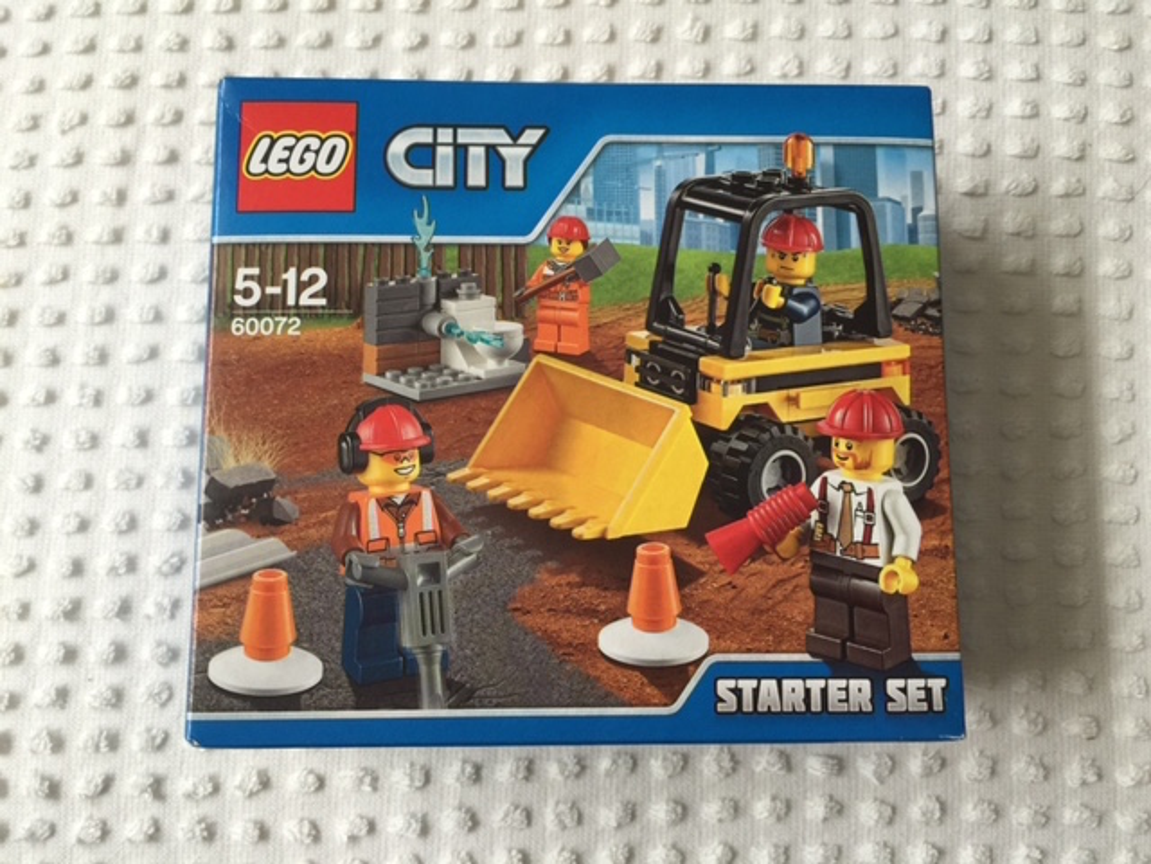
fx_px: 964
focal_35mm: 29
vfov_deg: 48.2
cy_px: 432
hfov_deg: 61.7
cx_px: 576
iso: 32
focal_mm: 4.15
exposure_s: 1/40
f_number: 2.2
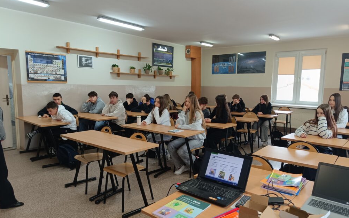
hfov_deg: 70.4
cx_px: 176
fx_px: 247
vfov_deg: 47.5
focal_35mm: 26
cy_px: 118
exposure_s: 1/101
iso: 469
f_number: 1.88
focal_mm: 5.59
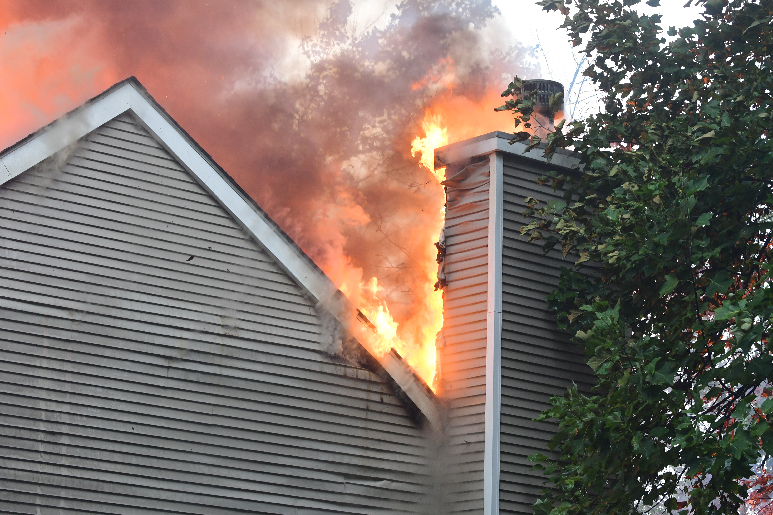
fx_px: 2254
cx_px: 386
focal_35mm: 105
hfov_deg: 19.5
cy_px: 258
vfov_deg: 13.0
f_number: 5.6
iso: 1000
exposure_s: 1/200
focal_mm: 70
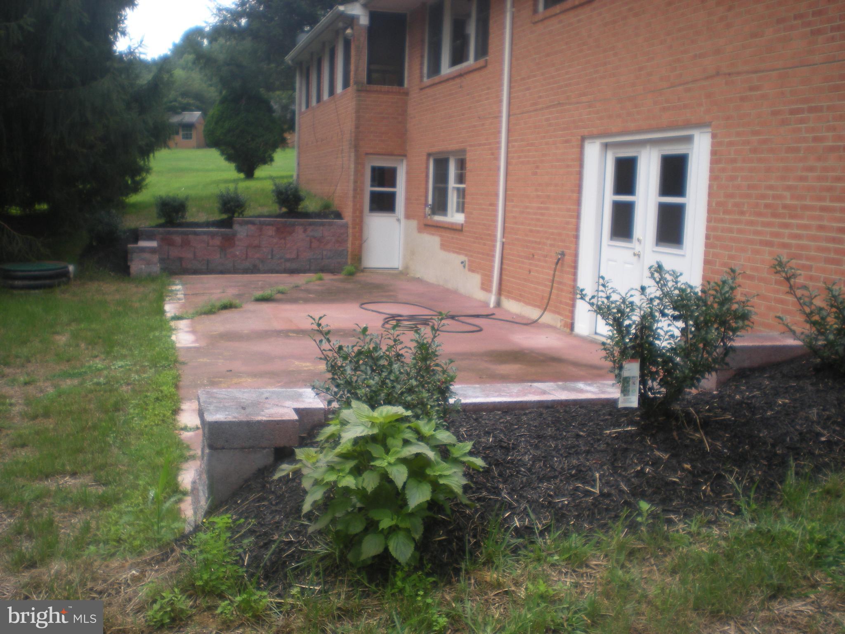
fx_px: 928
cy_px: 317
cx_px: 422
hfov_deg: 49.0
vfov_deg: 37.7
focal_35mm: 38
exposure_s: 1/222
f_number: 3.1
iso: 64
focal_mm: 6.3
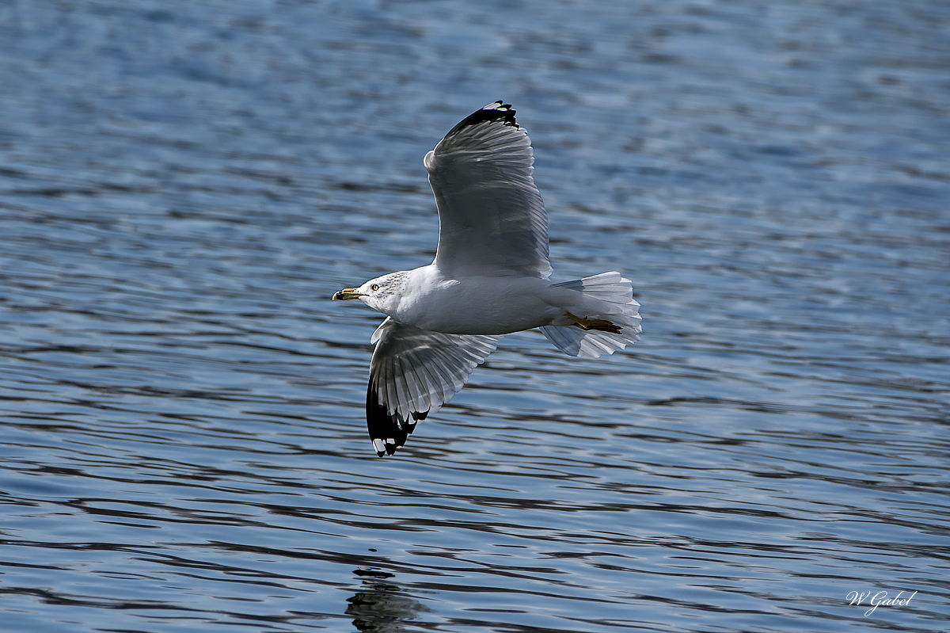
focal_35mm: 750
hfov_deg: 2.8
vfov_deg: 1.8
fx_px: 19783
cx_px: 475
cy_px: 316
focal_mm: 500
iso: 1000
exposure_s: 1/3200
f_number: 8
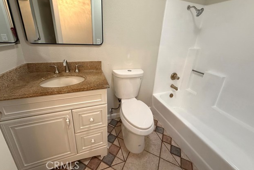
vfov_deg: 76.9
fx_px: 106
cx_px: 127
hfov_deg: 100.4
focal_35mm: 15
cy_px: 73
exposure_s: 1/60
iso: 320
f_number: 2.2
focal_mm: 2.22
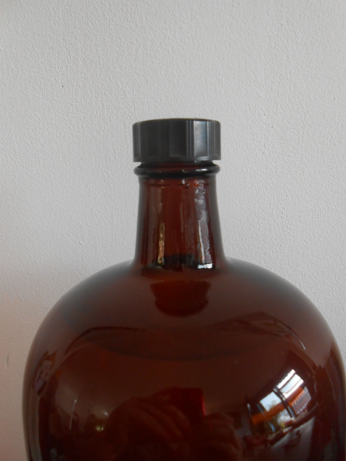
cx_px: 173
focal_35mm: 26
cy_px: 230
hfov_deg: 53.1
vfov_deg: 67.3
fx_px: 347
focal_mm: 4.6
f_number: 3.5
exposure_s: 1/30
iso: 200
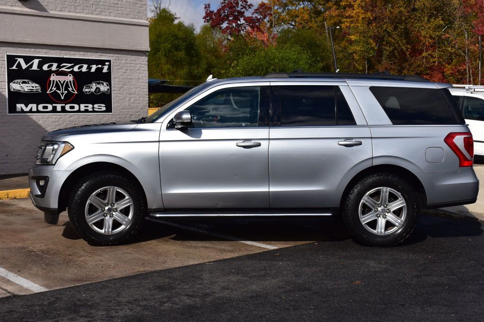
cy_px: 161
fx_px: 685
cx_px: 242
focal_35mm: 51
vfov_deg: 26.5
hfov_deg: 38.9
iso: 200
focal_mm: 34
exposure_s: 1/640
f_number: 11
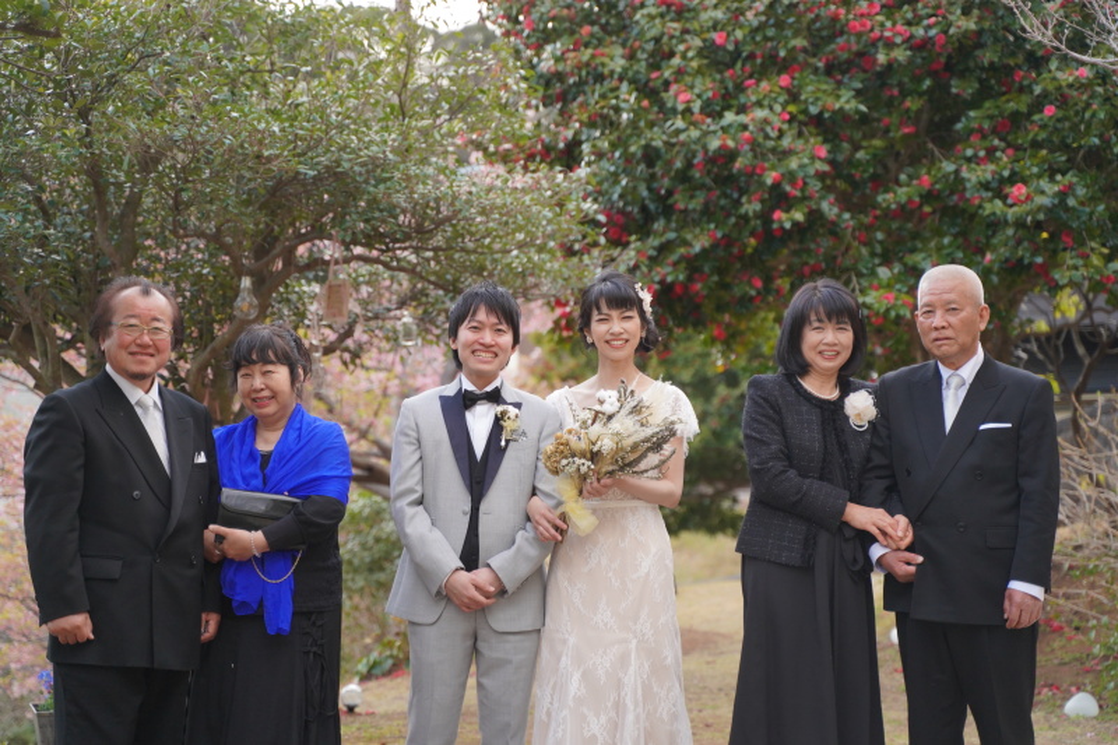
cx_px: 559
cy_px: 372
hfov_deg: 31.0
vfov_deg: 20.9
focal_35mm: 65
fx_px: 2018
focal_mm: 65
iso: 1600
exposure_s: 1/1000
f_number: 2.8
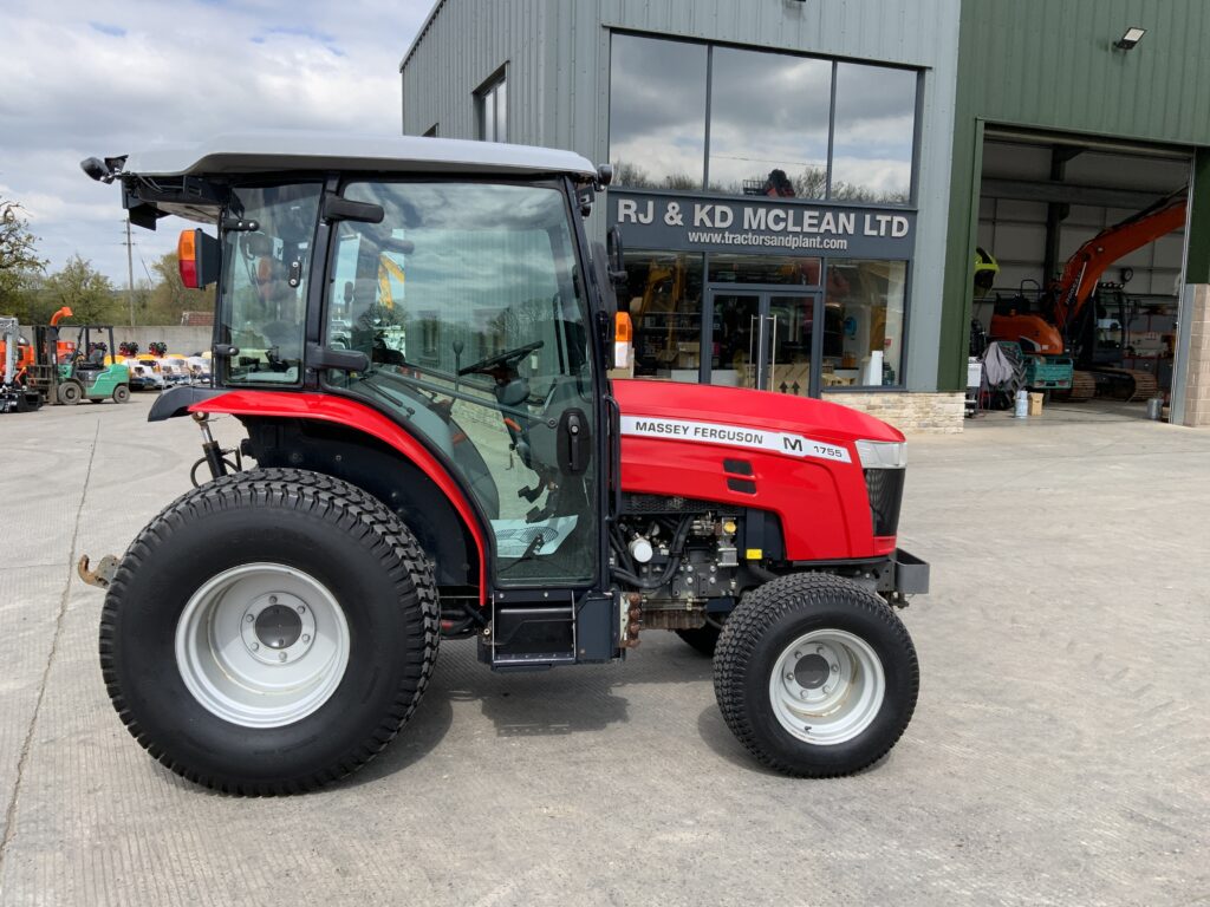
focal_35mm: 29
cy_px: 454
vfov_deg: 48.2
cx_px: 605
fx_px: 1014
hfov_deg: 61.7
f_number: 1.8
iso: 16
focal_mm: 3
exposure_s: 1/1377
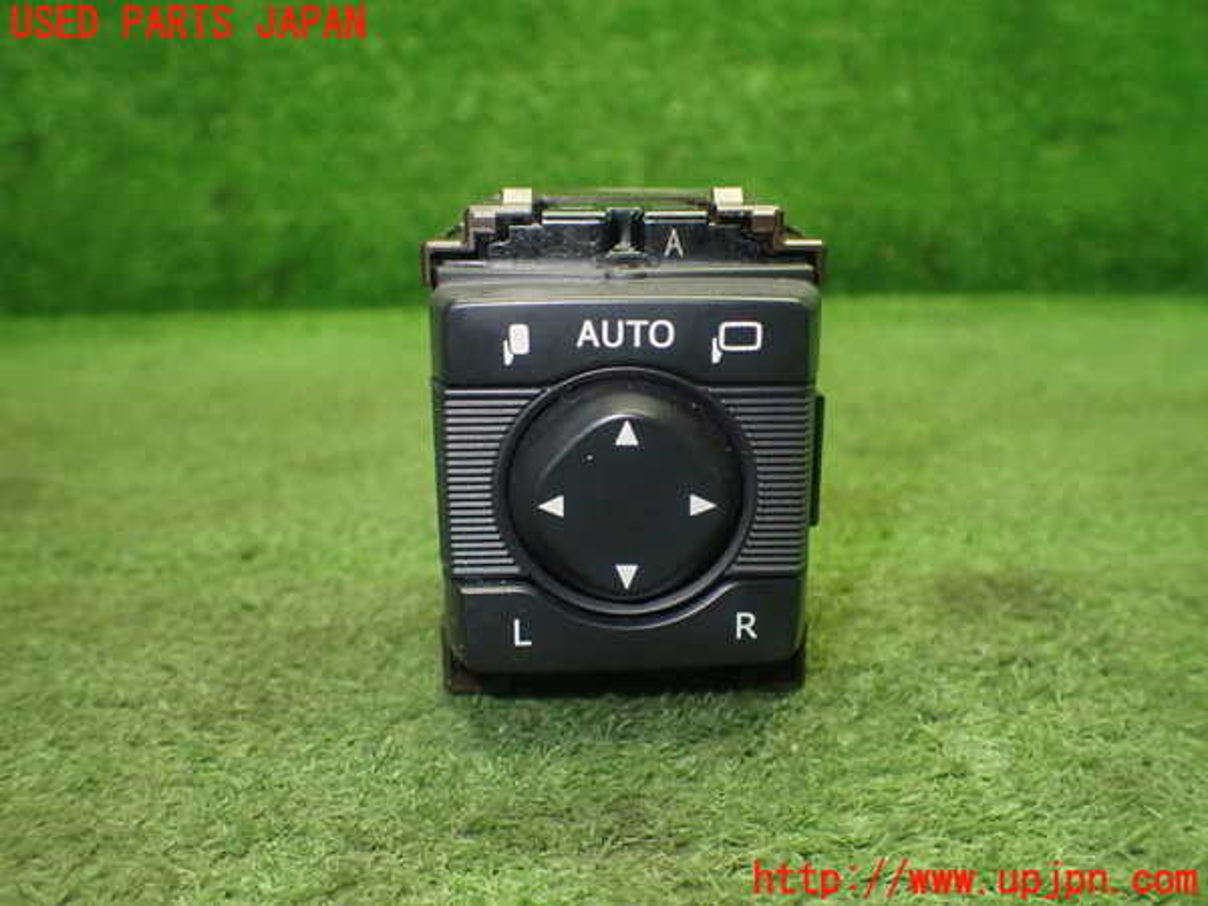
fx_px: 1047
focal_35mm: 30
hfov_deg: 60.0
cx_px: 604
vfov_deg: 46.8
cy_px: 453
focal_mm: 5.4
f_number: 2.3
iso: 640
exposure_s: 1/125
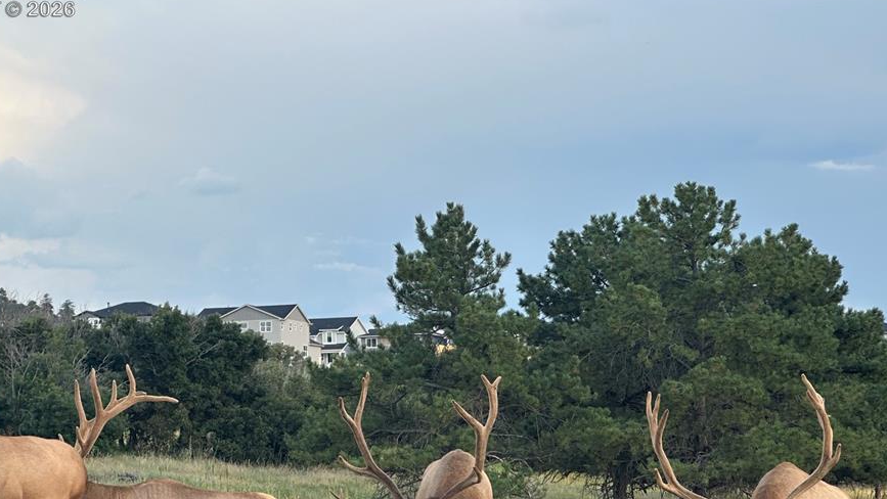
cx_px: 398
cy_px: 352
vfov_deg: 12.2
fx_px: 2329
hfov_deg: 21.6
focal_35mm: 99
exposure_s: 1/166
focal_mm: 9
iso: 32
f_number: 2.8
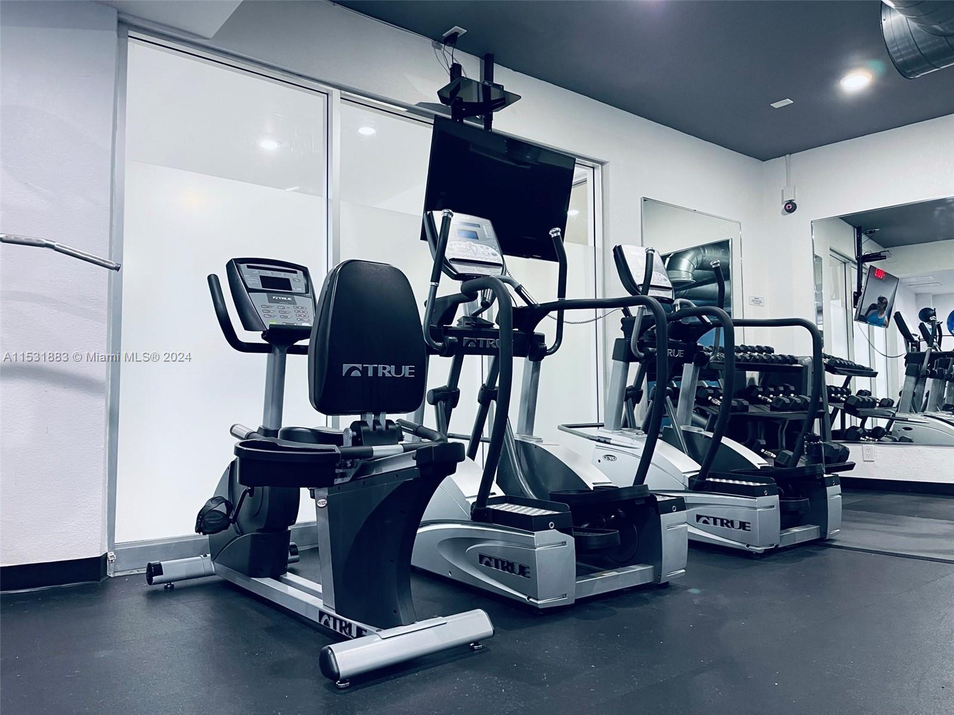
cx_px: 477
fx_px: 717
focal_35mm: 26
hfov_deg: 67.3
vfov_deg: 53.1
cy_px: 358
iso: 200
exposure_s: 1/60
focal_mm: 5.1
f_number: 1.6
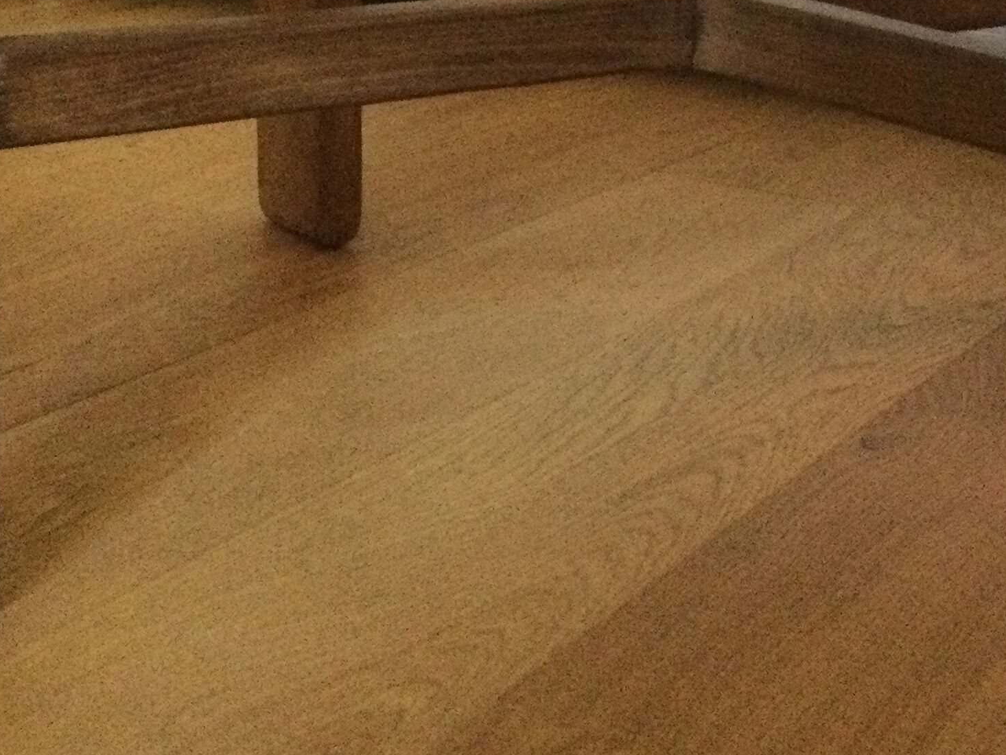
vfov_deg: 20.9
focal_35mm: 69
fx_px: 2006
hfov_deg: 28.1
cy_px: 84
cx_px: 630
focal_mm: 3.3
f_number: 2.4
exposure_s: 1/17
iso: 320
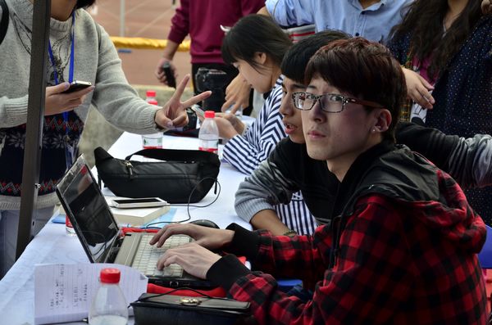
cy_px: 162
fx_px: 1063
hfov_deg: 26.0
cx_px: 246
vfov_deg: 17.4
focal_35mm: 78
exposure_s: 1/250
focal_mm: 52
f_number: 5
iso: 200
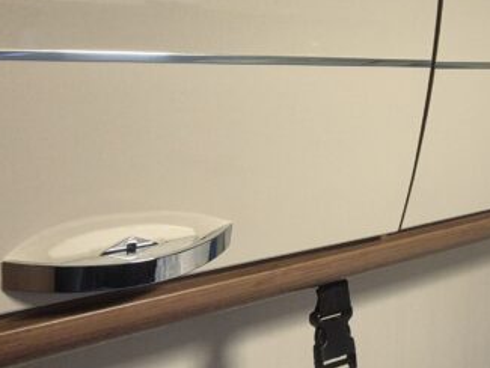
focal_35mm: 41
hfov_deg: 45.7
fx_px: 581
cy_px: 176
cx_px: 265
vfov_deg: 35.2
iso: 640
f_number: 2.2
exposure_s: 1/50
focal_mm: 2.2
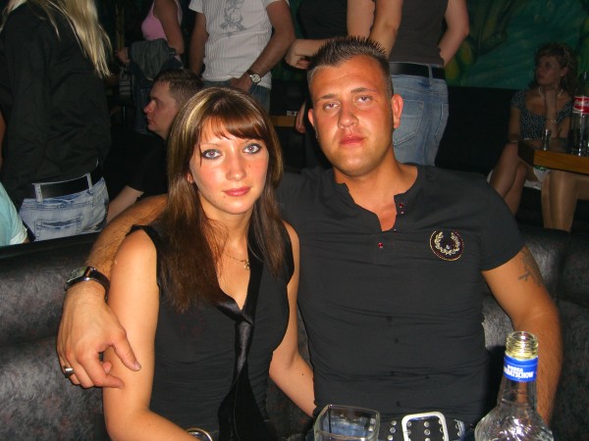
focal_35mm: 38
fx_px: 647
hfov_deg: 49.0
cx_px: 294
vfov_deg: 37.7
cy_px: 220
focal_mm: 7.9
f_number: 2.8
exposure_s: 1/60
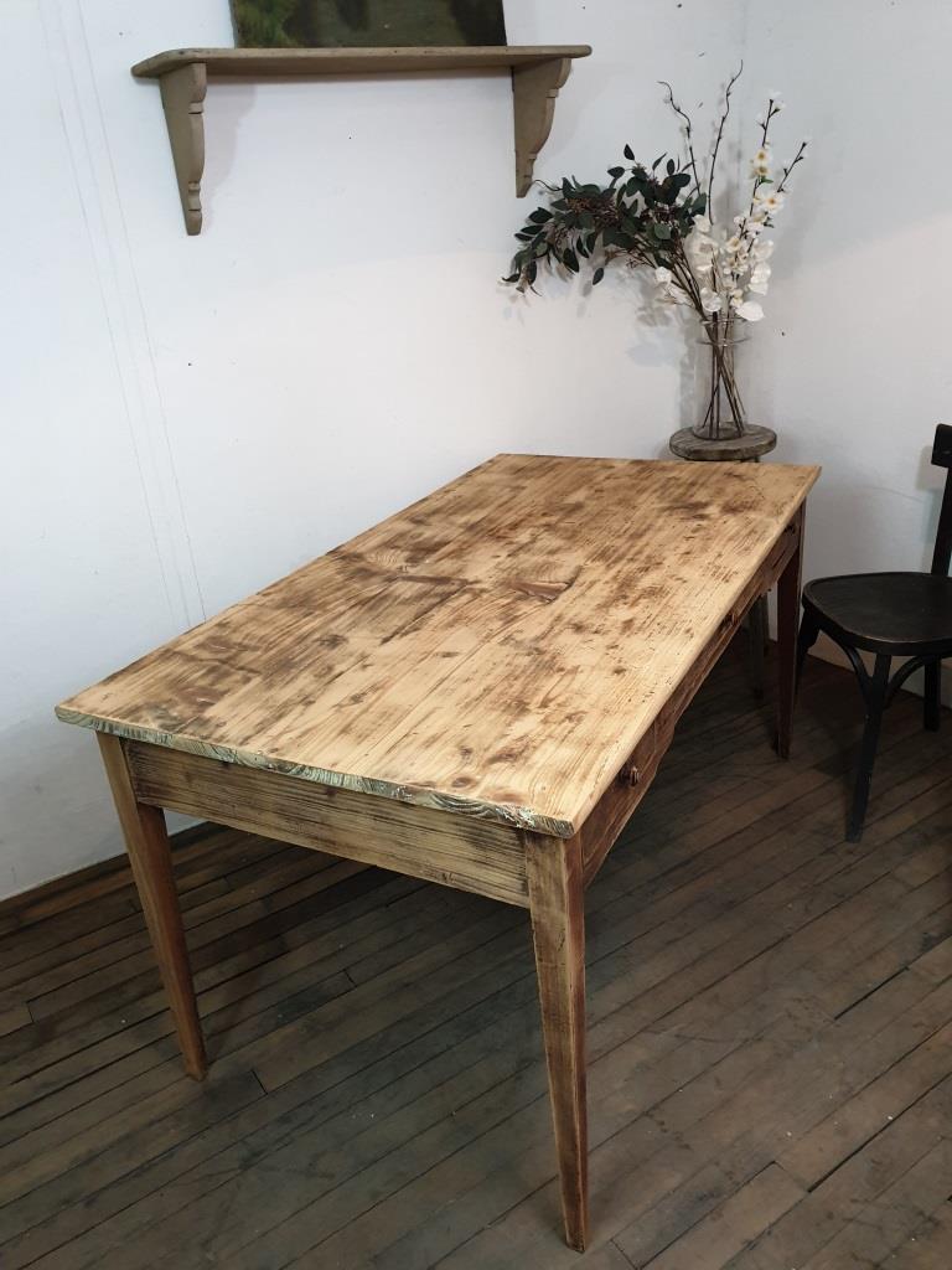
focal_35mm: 26
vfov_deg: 67.3
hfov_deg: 53.1
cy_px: 635
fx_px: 953
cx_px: 476
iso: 320
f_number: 2.4
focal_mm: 4.3
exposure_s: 1/25
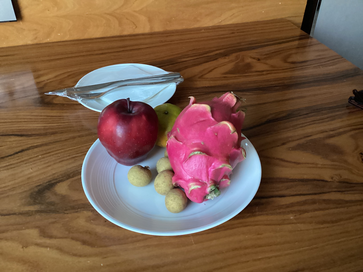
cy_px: 136
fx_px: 325
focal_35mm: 31
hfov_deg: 58.4
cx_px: 182
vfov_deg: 45.4
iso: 640
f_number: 2.4
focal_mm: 3.3
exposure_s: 1/30
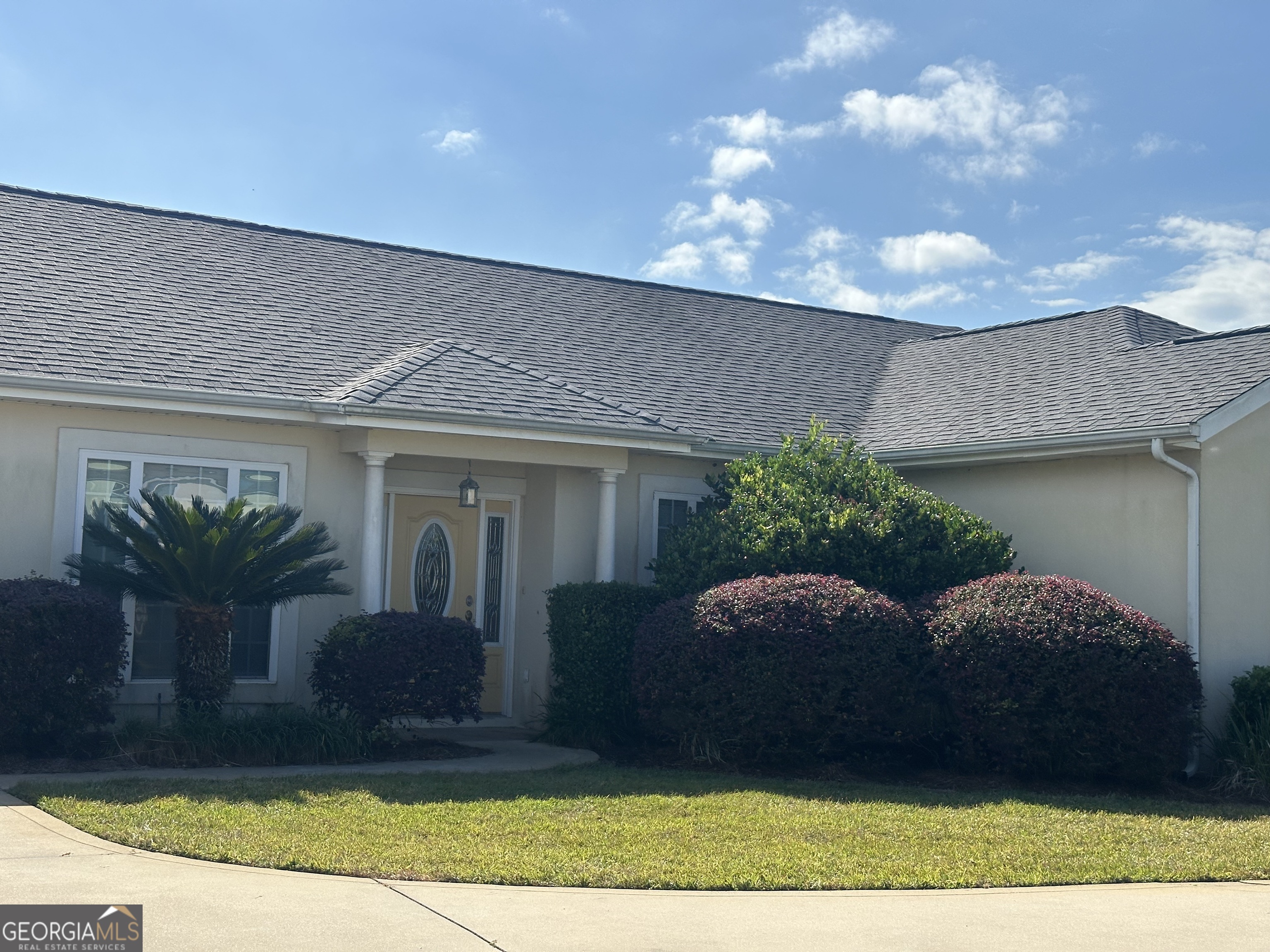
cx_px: 635
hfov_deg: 39.7
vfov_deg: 30.3
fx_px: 1761
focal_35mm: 48
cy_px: 476
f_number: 1.78
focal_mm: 6.86
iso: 64
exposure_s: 1/7092
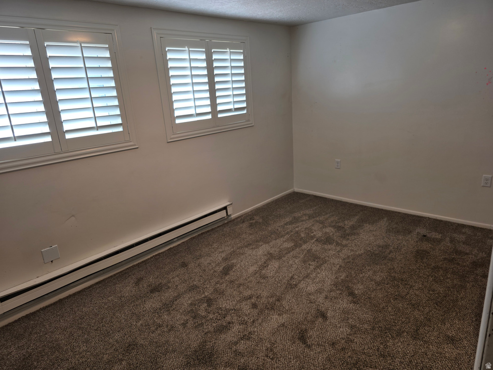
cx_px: 246
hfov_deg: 73.9
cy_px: 185
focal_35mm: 23
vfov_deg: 58.9
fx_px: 328
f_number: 1.7
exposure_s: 1/120
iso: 40
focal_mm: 6.3
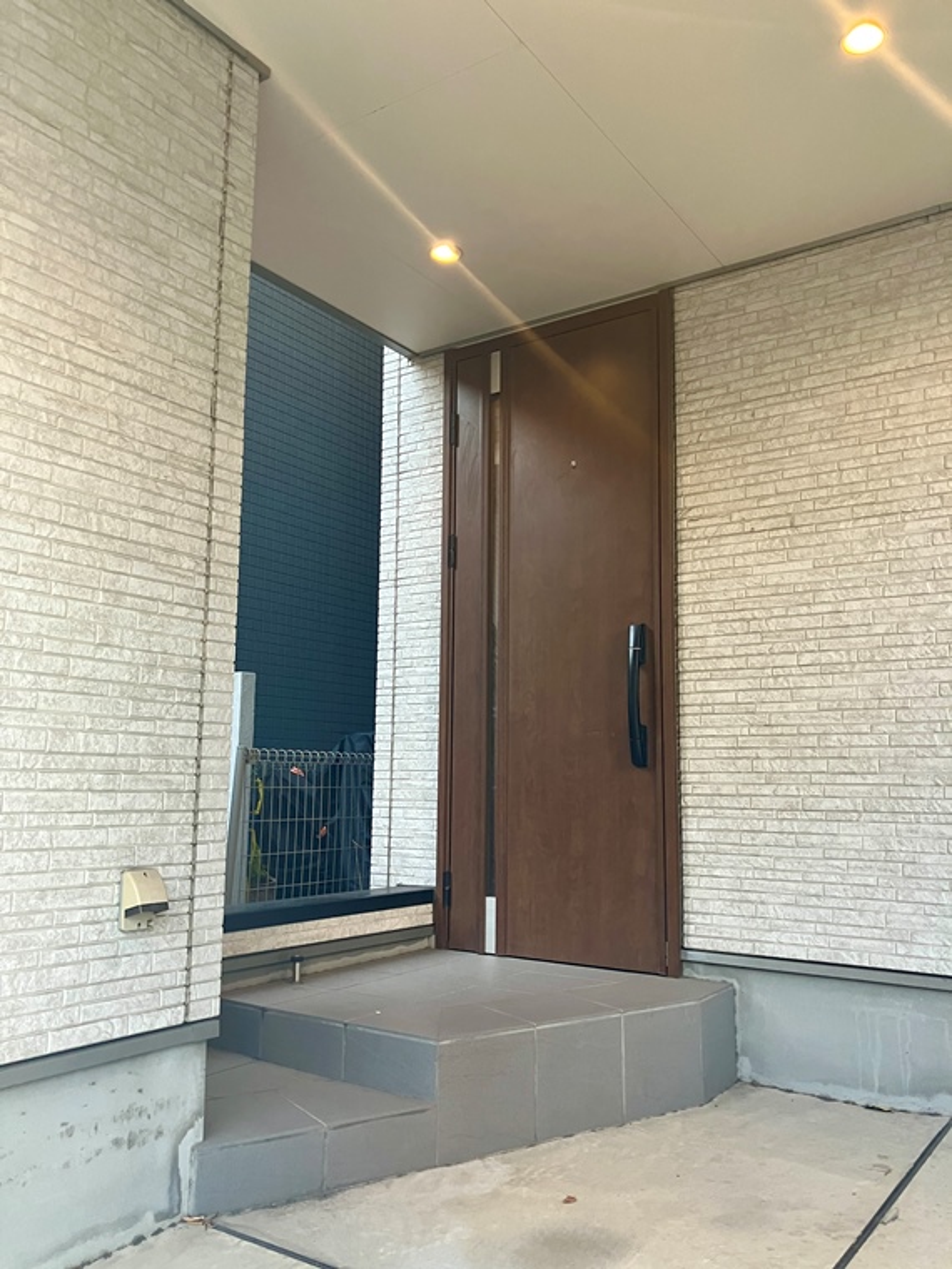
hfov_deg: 49.7
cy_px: 634
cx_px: 476
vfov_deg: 63.4
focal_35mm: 28
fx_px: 1027
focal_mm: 3.99
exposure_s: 1/88
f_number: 1.8
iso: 80
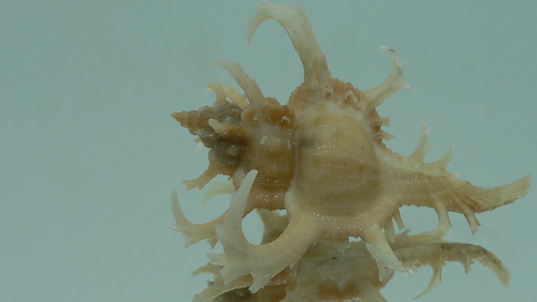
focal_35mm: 50
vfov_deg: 23.9
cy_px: 182
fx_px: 712
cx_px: 317
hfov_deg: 41.2
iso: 80
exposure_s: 1/80
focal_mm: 4.6
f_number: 2.8
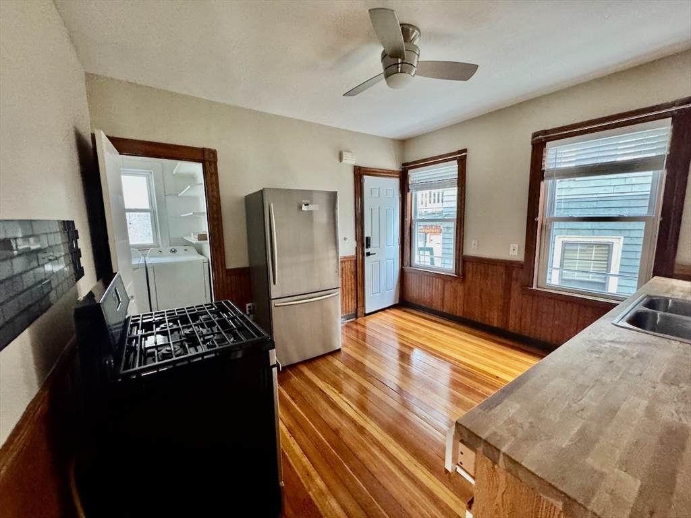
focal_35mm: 14
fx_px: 279
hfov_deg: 102.1
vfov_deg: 85.7
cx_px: 346
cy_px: 259
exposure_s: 1/60
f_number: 2.2
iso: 800
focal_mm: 2.22
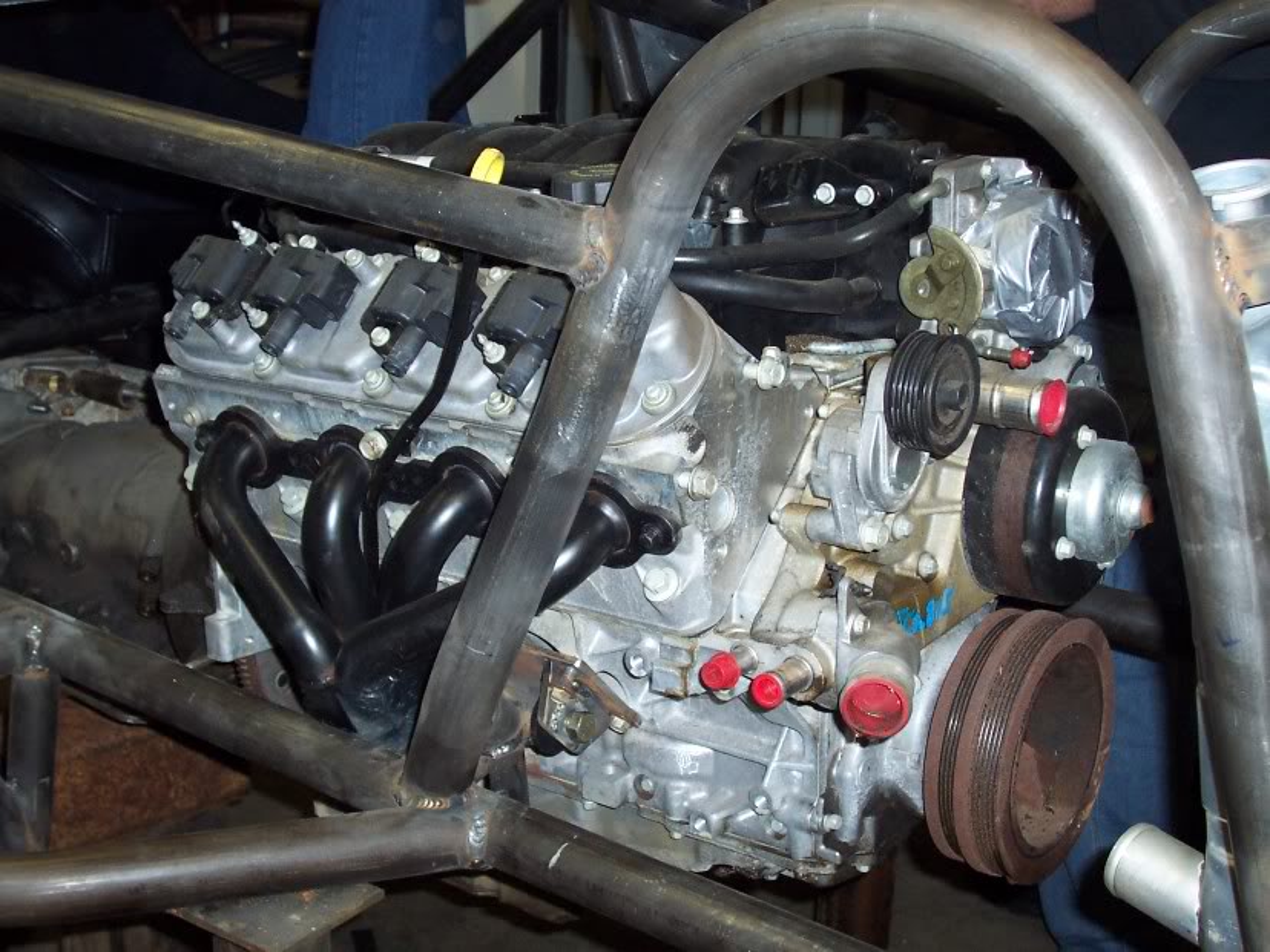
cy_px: 476
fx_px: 1688
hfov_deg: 41.2
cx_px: 635
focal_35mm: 46
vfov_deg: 31.5
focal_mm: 7
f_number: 3
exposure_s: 1/60
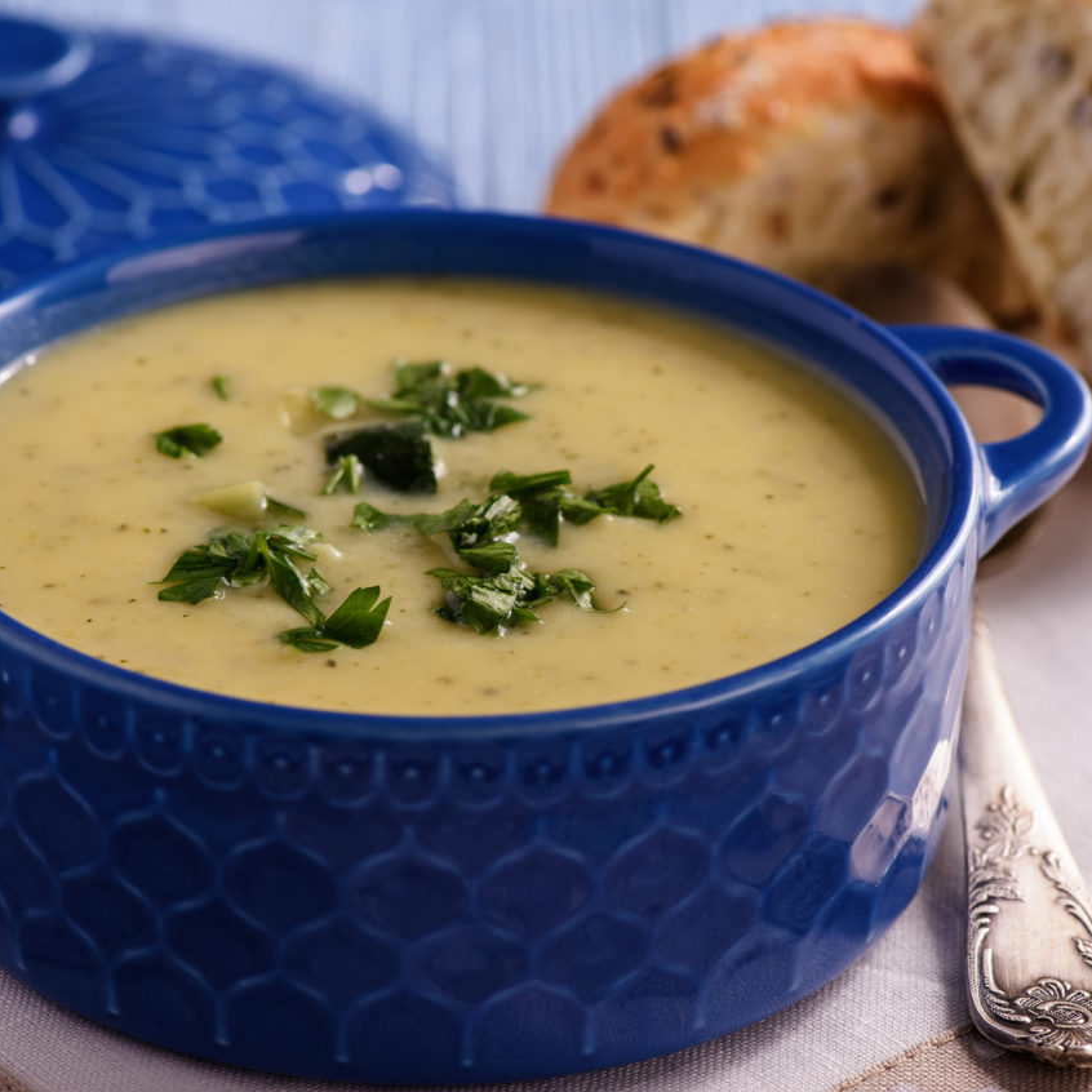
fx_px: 4818
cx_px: 576
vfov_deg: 12.9
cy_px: 549
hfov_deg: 12.9
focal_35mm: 135
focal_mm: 105
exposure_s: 1/160
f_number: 8
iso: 64
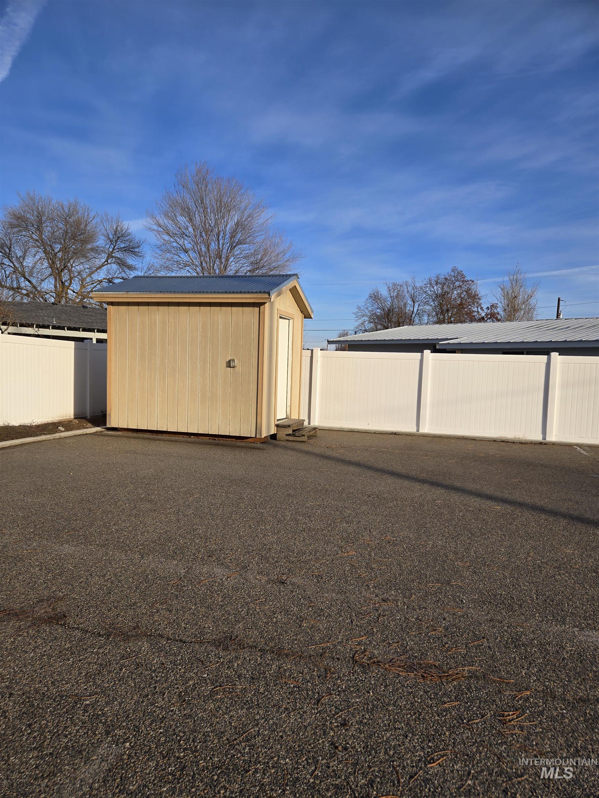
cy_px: 399
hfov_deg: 58.9
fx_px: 531
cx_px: 300
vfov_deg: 73.9
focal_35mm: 23
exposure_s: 1/1354
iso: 25
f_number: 1.8
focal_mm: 5.4
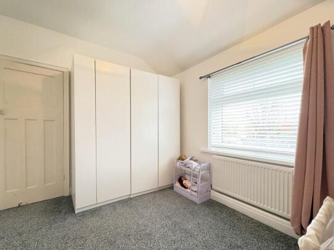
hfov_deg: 98.0
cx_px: 156
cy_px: 132
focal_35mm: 15
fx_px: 145
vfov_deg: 81.7
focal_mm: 2.22
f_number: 2.2
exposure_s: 1/50
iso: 500
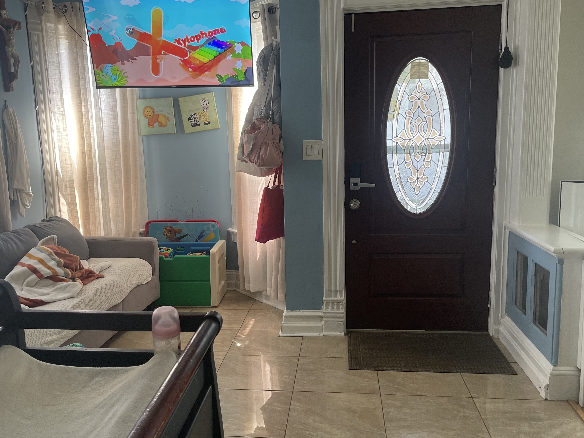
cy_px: 219
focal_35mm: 33
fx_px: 557
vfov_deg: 42.9
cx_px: 267
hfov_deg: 55.3
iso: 100
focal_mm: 5.1
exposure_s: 1/121
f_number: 1.6
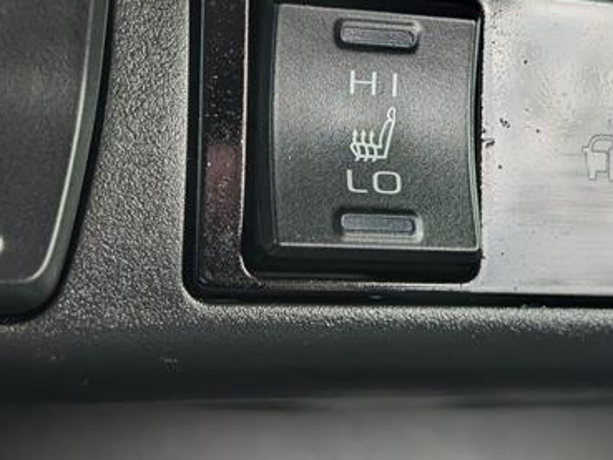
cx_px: 364
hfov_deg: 23.0
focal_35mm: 85
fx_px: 1506
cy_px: 146
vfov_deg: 17.3
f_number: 1.68
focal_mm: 6.9
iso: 344
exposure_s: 1/256
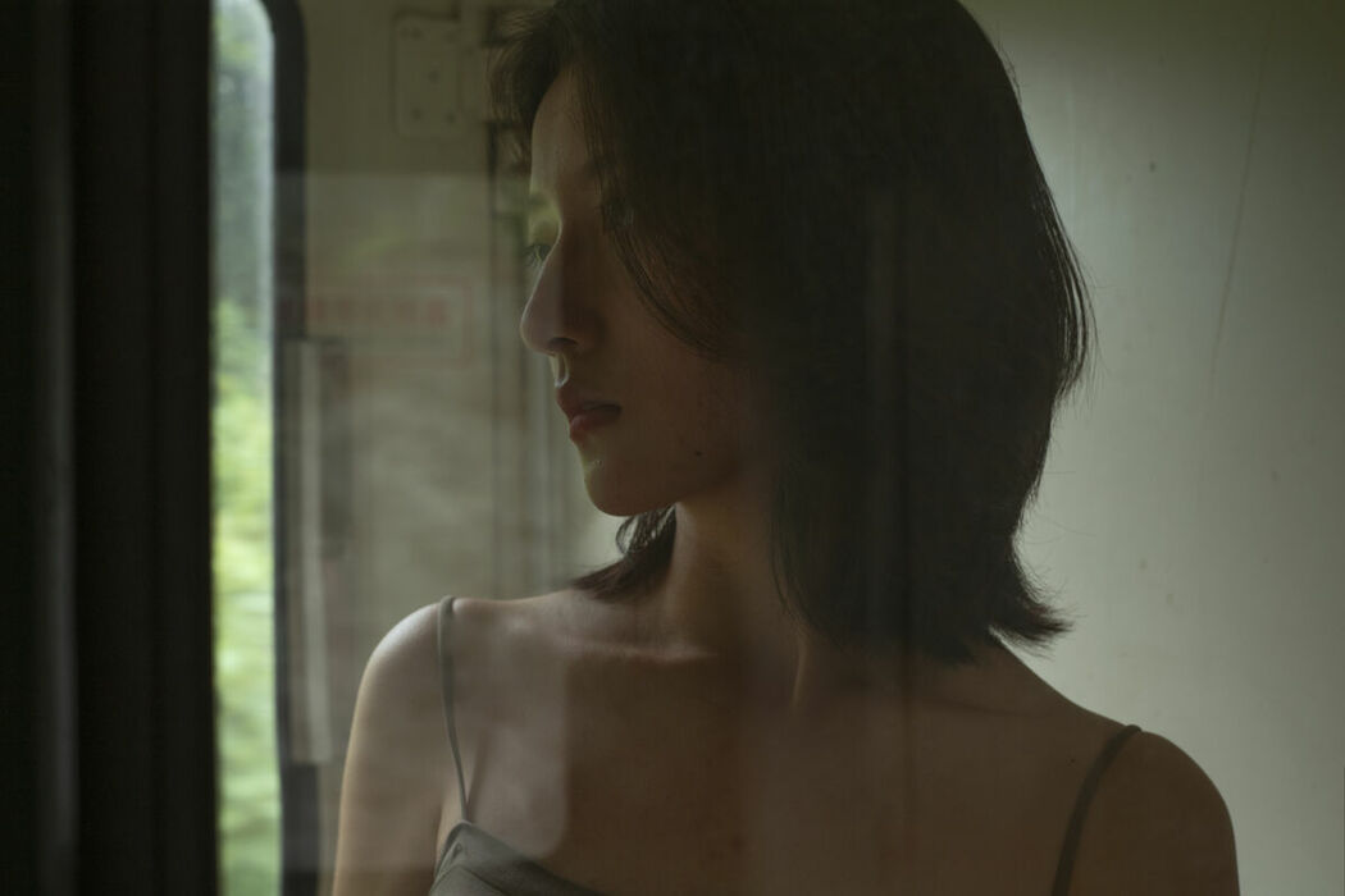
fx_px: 1868
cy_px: 448
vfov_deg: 27.0
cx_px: 672
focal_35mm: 50
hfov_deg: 39.6
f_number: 7.1
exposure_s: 1/160
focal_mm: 50
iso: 800
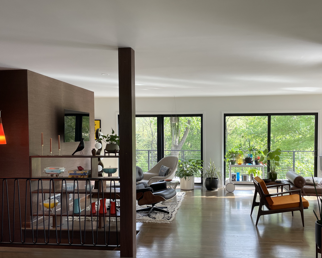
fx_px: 314
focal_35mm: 33
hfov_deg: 54.1
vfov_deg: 44.4
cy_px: 150
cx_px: 179
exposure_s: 1/120
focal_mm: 4.2
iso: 40
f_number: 1.6
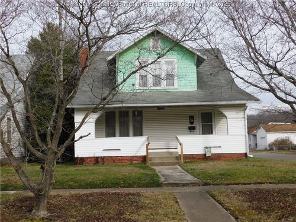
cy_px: 111
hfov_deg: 46.8
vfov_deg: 36.0
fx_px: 342
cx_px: 148
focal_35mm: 40
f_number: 3.6
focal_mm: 7.1
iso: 125
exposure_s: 1/800
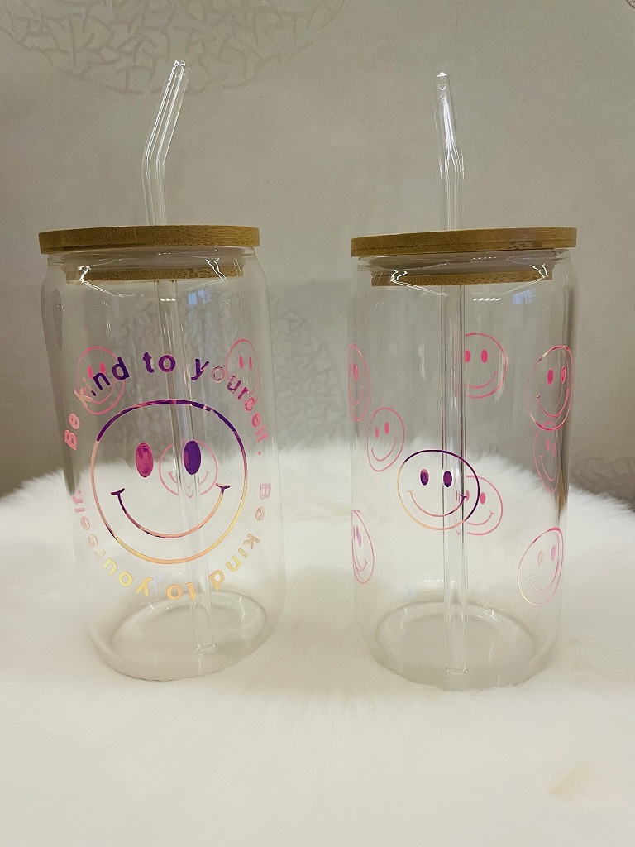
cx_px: 318
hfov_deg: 53.1
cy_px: 424
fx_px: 636
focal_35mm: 26
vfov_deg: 67.3
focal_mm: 4.2
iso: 320
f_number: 1.6
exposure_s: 1/50
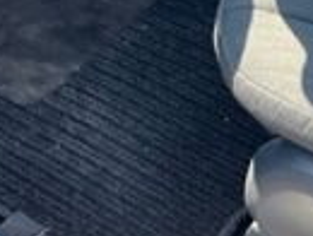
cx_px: 330
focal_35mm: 128
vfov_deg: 11.0
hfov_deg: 15.0
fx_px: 1160
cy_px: -169
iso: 50
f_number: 1.5
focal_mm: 5.7
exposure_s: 1/168
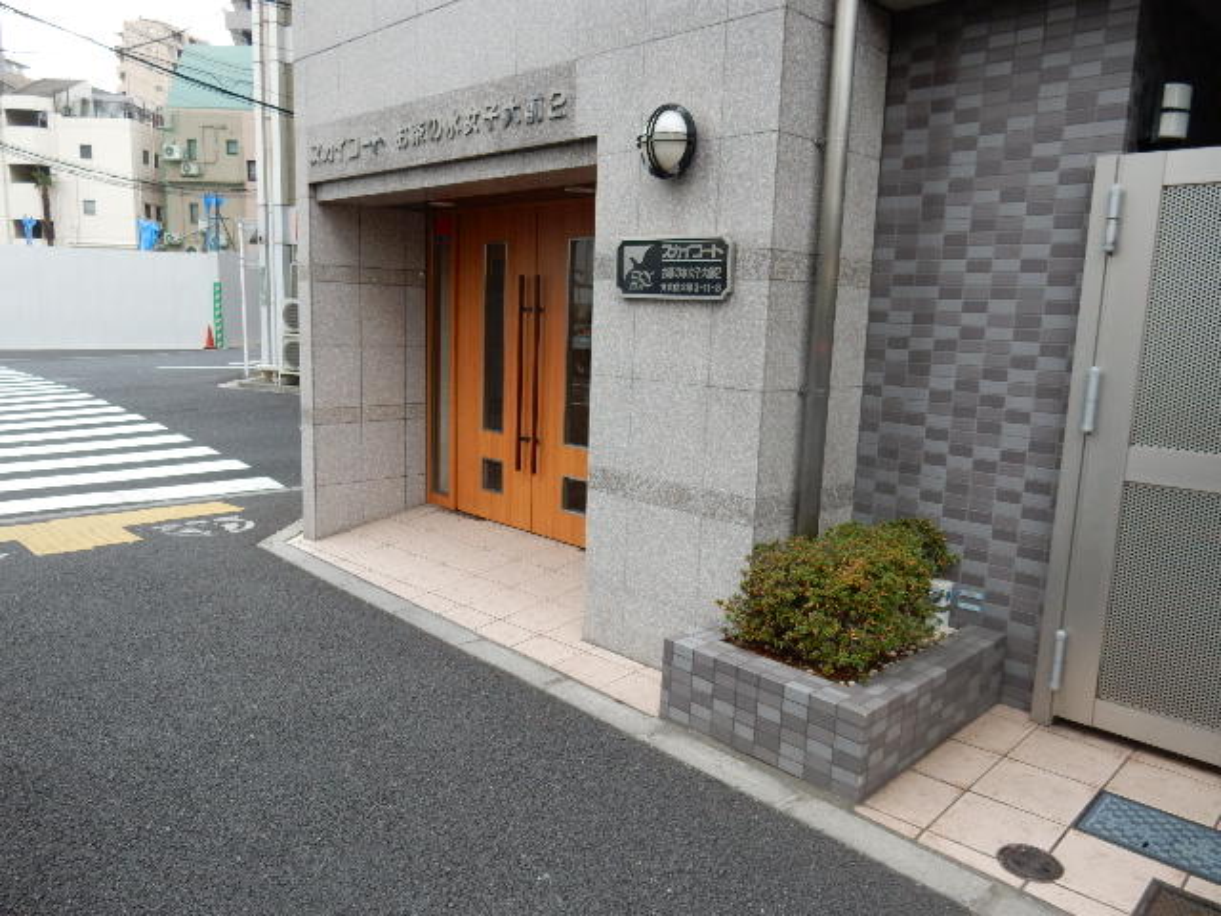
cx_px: 610
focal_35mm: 25
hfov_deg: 69.4
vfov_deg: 54.9
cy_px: 458
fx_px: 882
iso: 125
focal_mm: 4.5
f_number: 3.7
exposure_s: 1/80
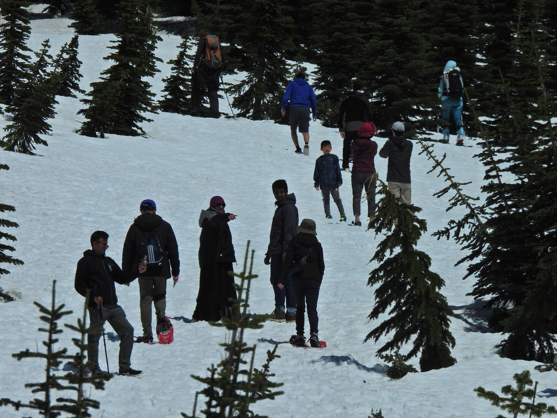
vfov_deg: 1.9
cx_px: 278
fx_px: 12873
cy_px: 209
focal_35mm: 800
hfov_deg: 2.5
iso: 100
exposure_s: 1/1600
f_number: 7.1
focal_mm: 143
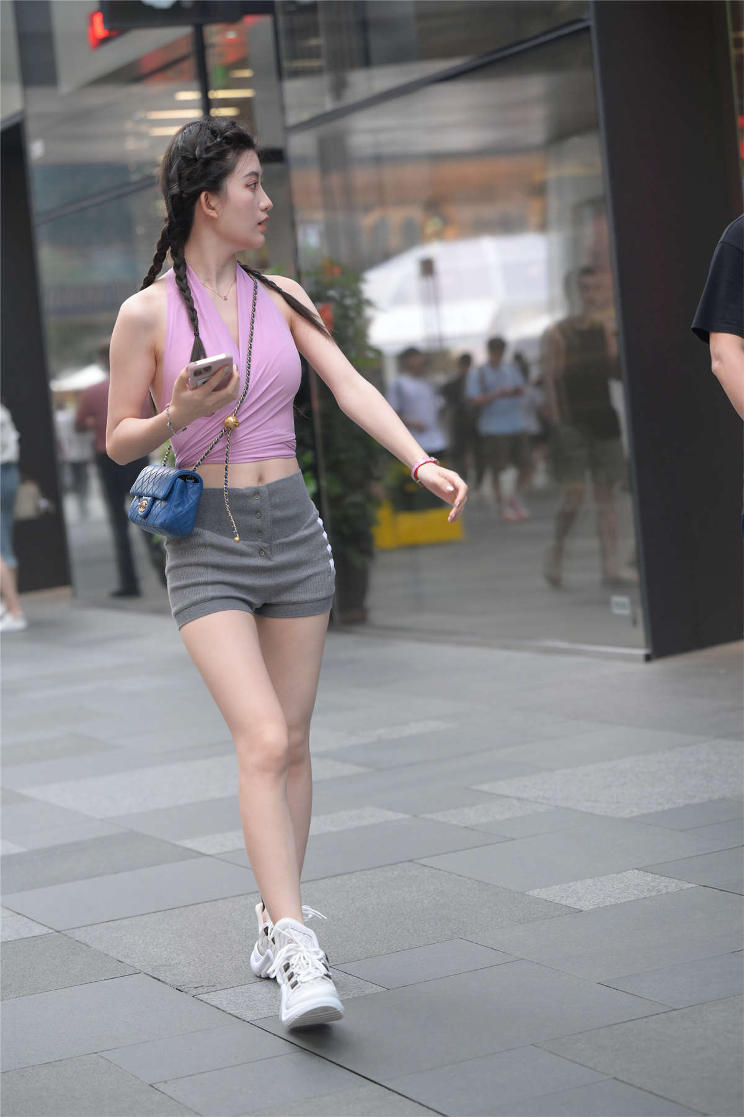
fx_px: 2635
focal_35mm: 85
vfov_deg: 23.9
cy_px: 558
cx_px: 372
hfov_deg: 16.1
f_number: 3.5
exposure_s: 1/400
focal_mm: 85
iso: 1600
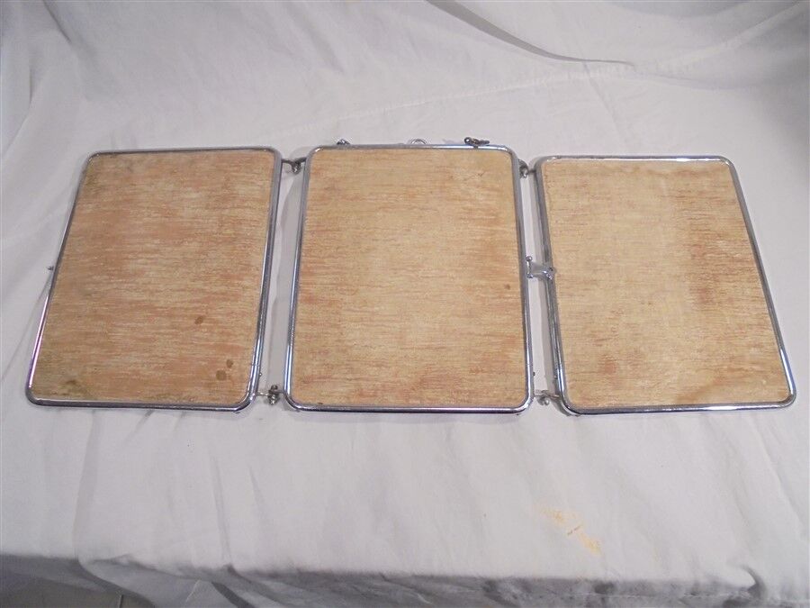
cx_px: 405
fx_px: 608
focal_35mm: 26
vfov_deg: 53.1
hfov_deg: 67.3
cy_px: 304
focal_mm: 4.6
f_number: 3.5
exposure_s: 1/30
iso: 320
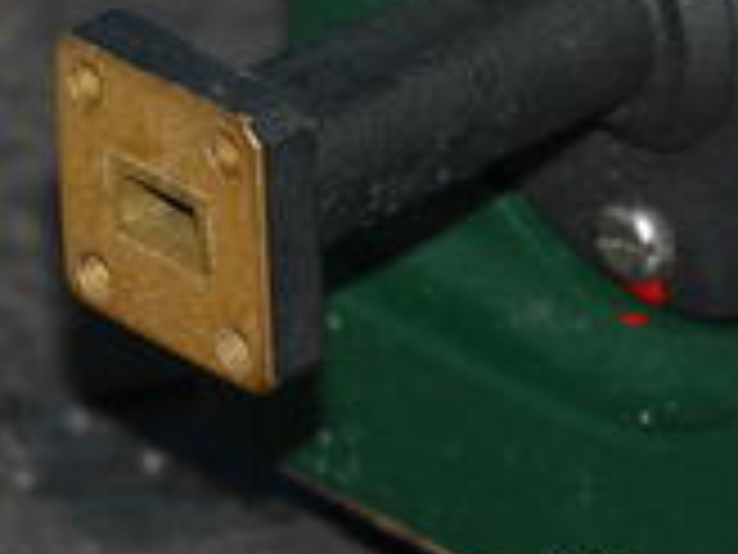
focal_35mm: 682
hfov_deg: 2.9
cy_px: 140
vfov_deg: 2.2
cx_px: 468
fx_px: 14540
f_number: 11
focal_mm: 140
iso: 400
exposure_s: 1/60
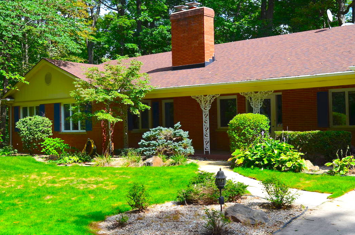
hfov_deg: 40.0
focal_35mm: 50
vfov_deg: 27.1
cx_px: 184
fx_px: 488
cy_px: 113
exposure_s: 1/250
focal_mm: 27
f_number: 10
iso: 200
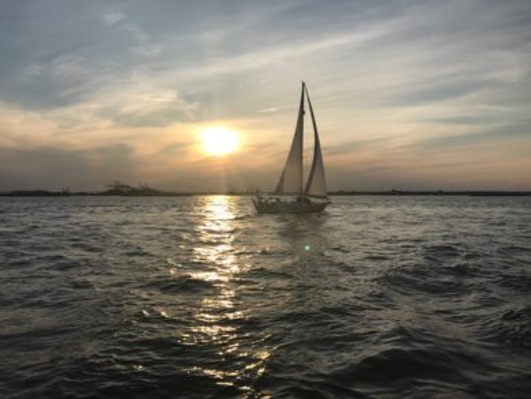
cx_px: 266
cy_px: 200
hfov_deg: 63.4
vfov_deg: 49.8
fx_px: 430
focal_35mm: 28
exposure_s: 1/4367
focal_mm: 3.99
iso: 20
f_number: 1.8
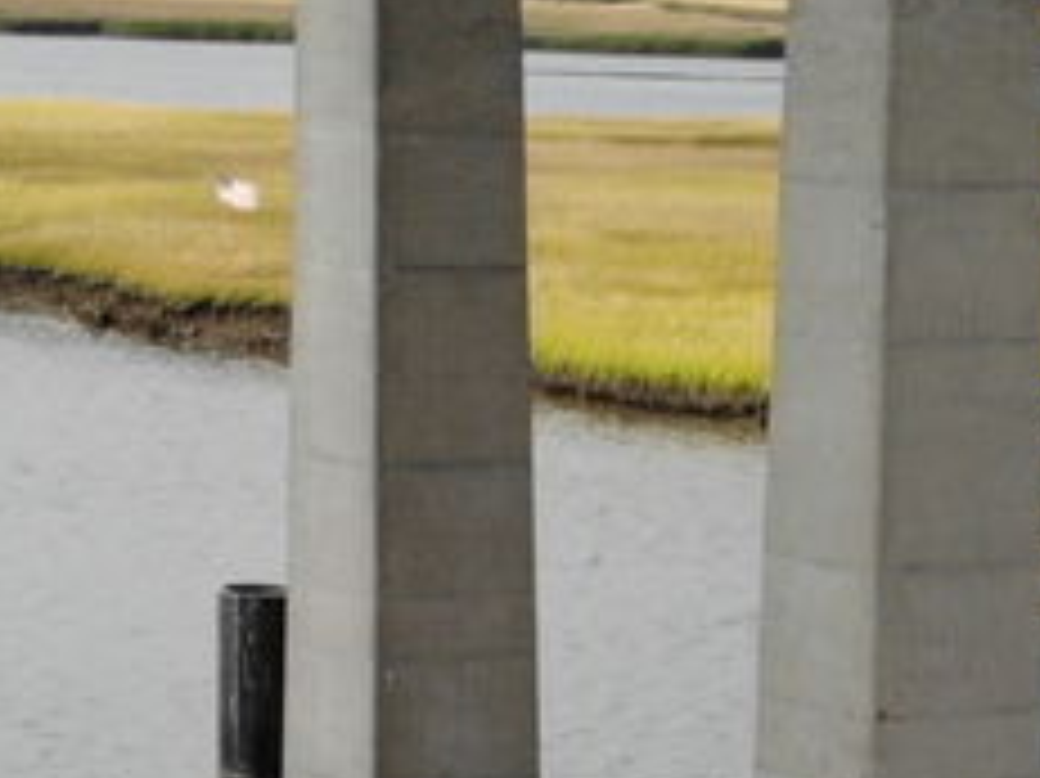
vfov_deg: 8.7
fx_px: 4985
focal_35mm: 166
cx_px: 887
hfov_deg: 11.8
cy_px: 1163
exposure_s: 1/555
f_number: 2.8
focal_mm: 4.5
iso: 100
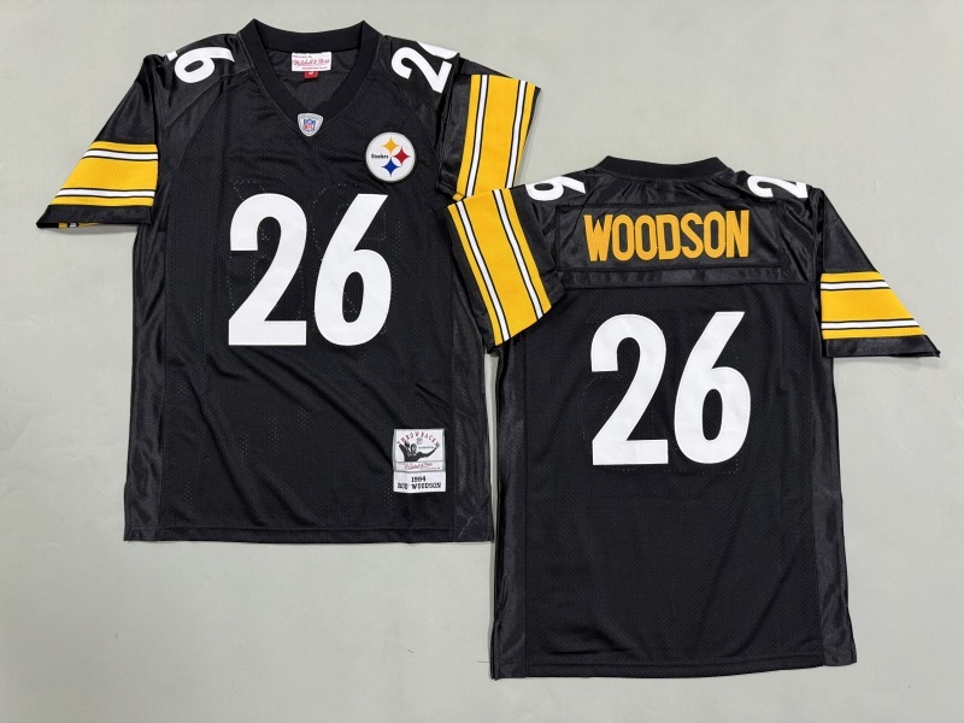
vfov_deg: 56.8
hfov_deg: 71.6
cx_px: 482
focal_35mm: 24
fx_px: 668
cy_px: 362
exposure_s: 1/50
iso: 200
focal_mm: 6.76
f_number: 1.78
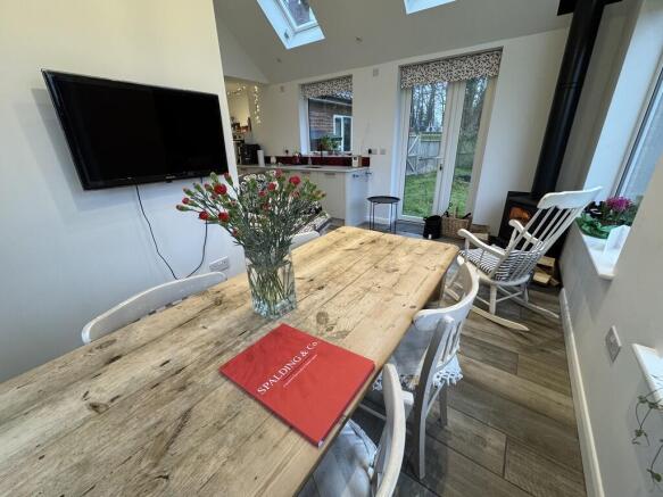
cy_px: 248
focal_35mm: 14
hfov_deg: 102.1
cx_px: 332
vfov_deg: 85.7
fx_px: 268
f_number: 2.2
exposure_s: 1/100
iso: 200
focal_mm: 2.22
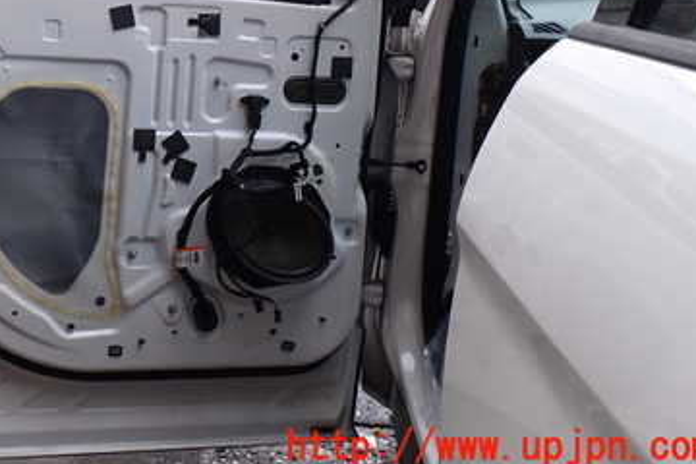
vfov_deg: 25.1
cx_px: 143
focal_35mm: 52
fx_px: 1005
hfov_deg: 36.9
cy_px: 37
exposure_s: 1/200
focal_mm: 5.4
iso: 100
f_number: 3.2
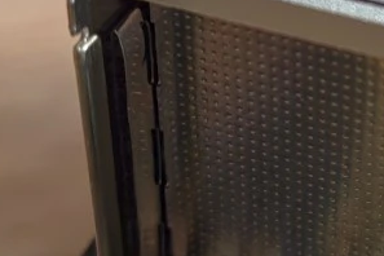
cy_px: -69
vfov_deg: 11.6
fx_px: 1227
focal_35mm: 115
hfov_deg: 17.3
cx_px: 396
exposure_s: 1/100
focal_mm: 5.54
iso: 320
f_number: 1.8
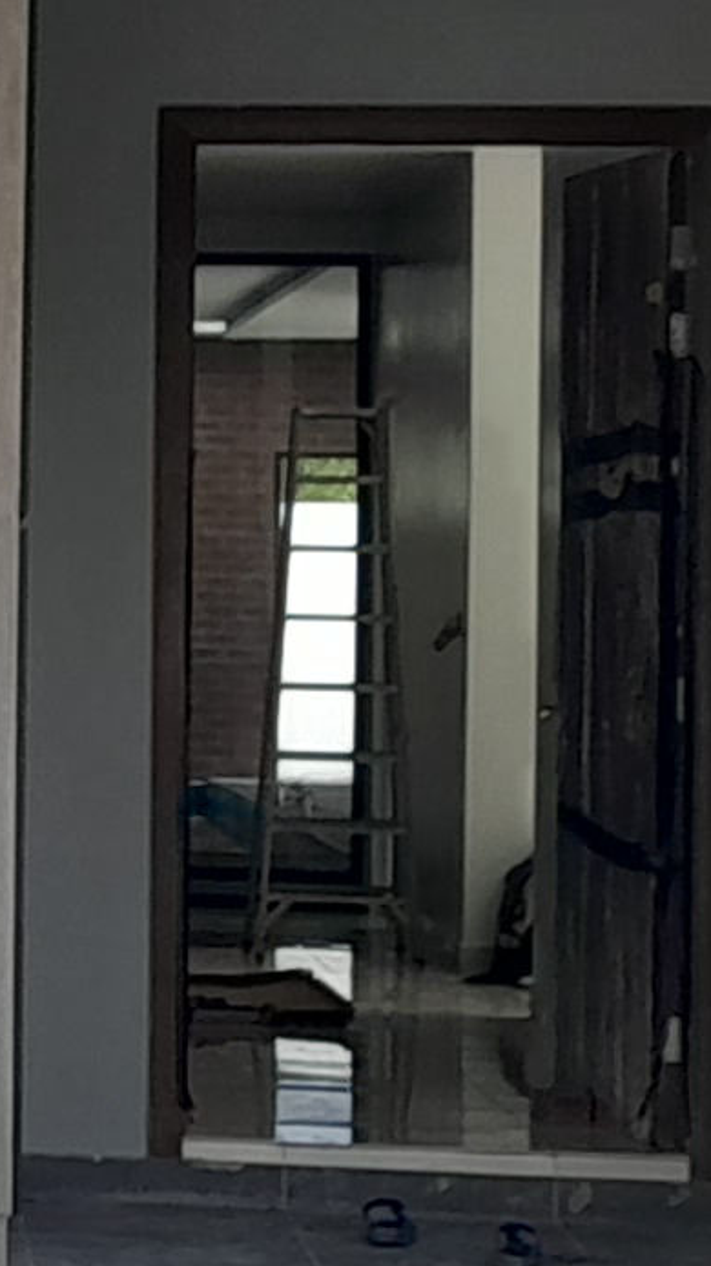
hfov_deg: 6.4
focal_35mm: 173
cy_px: 354
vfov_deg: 12.4
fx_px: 5803
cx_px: -1396
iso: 40
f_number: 1.8
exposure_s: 1/180
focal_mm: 4
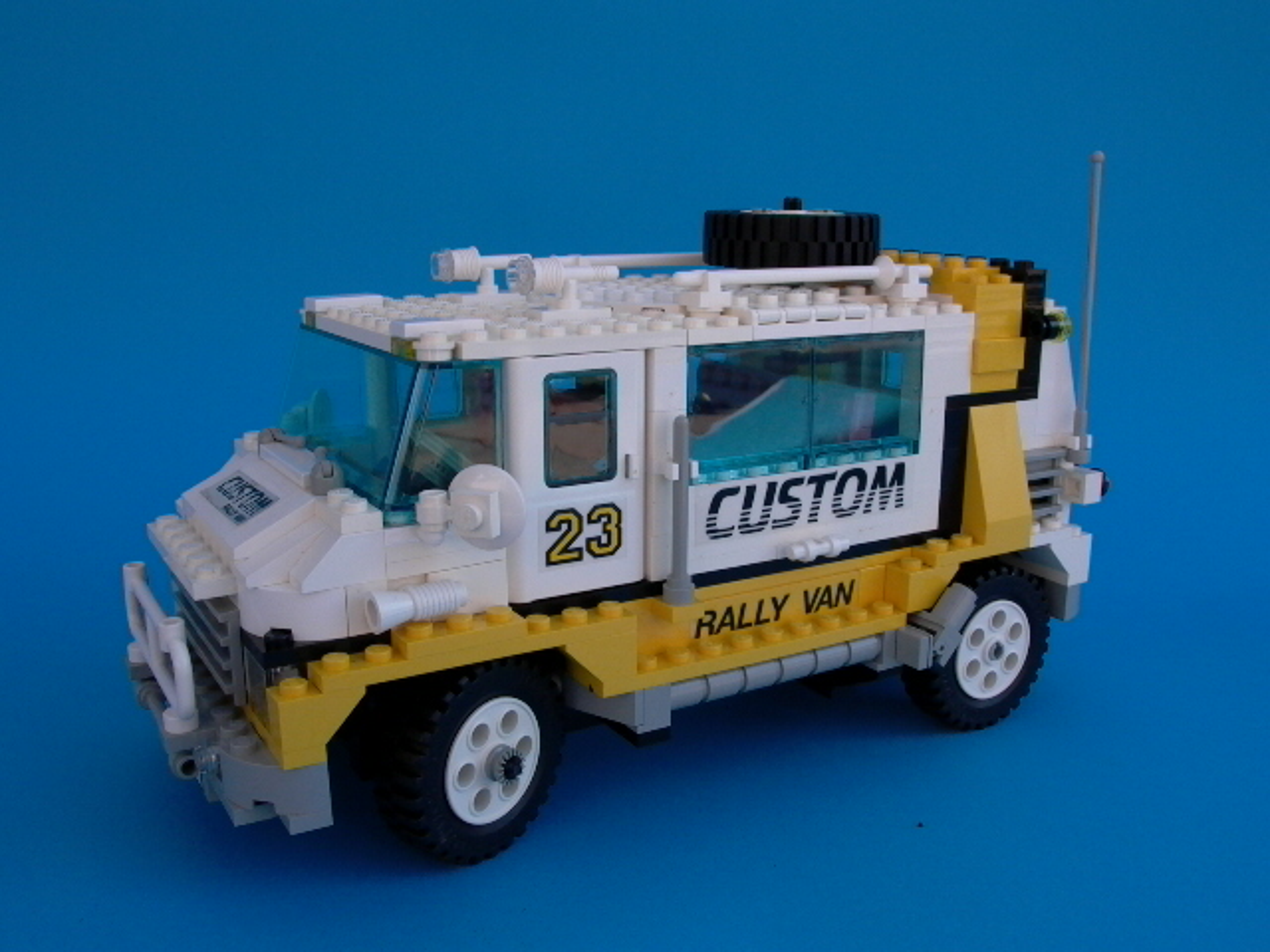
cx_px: 635
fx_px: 1211
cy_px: 476
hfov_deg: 55.4
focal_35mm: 33
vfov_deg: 42.9
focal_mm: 7.13
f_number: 4.59
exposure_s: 1/559
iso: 100
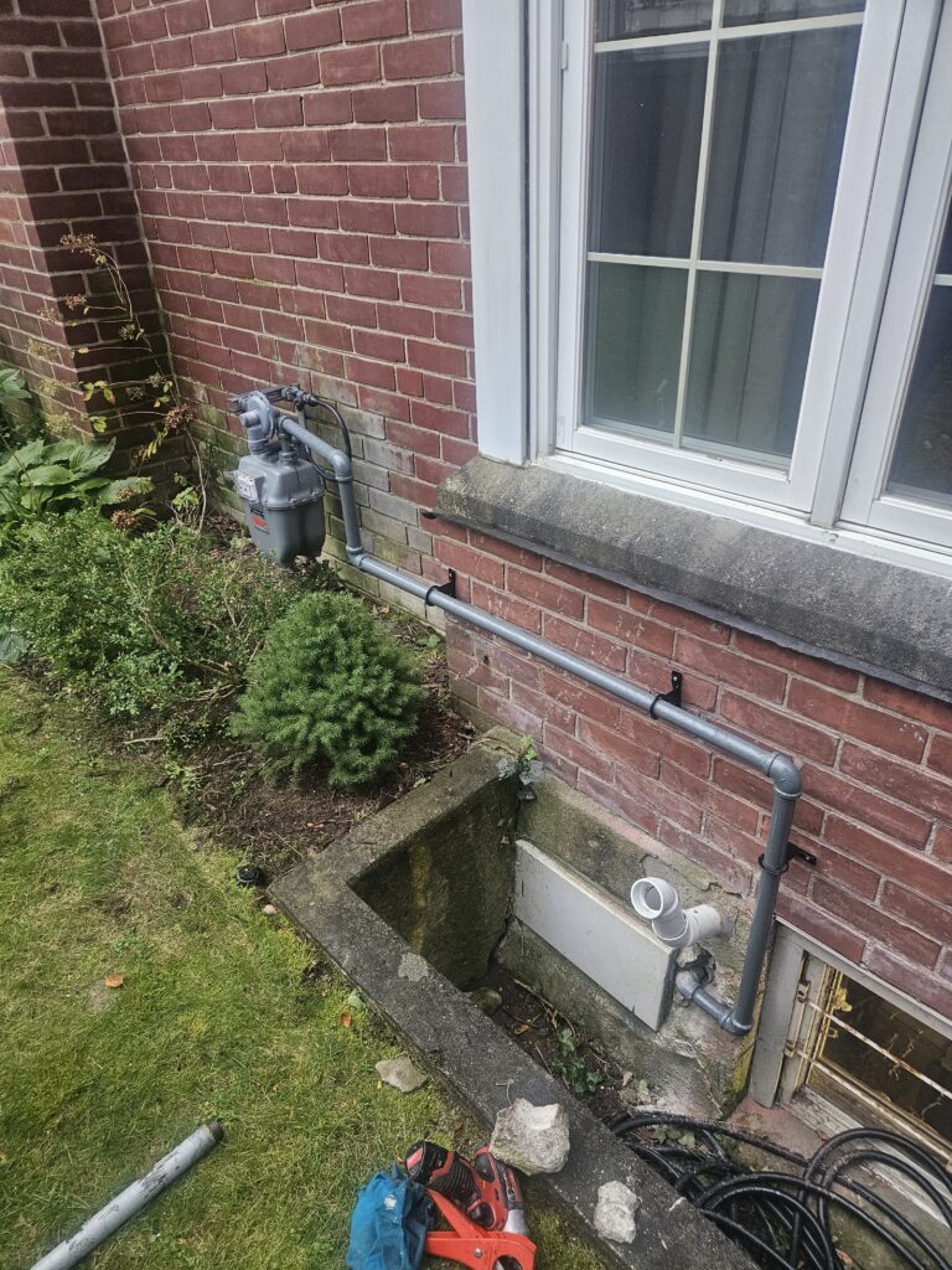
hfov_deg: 58.9
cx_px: 476
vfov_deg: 73.9
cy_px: 635
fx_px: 843
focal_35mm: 23
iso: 500
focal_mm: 5.4
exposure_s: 1/120
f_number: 1.8
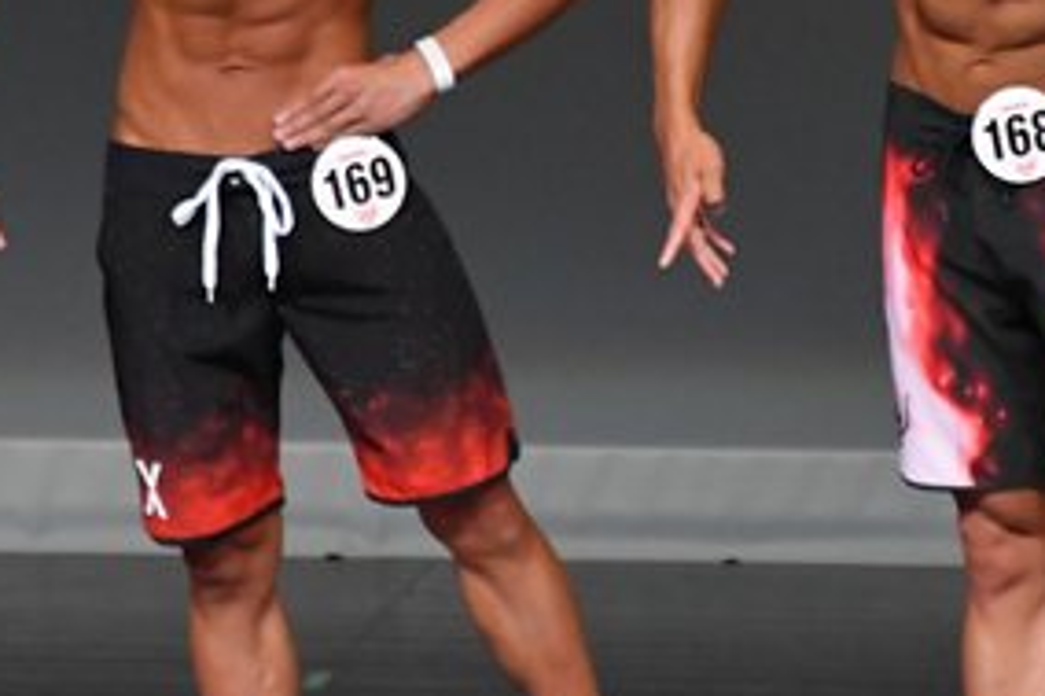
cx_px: 697
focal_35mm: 1025
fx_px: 29735
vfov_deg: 1.3
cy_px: 169
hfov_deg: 2.0
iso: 4000
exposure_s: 1/400
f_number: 5.6
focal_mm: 250
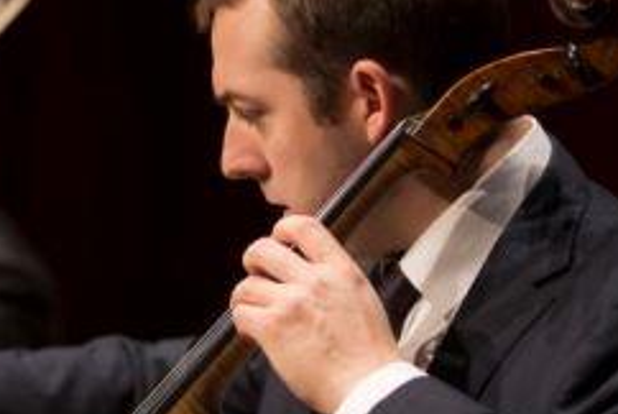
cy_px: 293
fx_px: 2922
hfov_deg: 12.0
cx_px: 123
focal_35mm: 170
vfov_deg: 8.1
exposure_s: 1/125
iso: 800
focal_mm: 92
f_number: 2.8
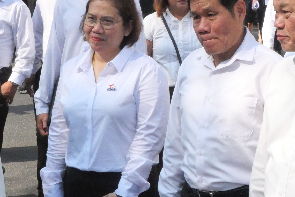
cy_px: 109
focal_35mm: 113
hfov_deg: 17.8
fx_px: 926
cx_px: 266
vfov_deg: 12.1
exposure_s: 1/2000
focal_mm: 27
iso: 6400
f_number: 16
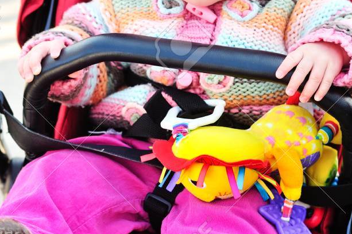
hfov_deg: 12.9
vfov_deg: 8.6
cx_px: 75
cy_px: 24
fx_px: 1553
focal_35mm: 159
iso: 100
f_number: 2.8
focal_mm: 50
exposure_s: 1/250
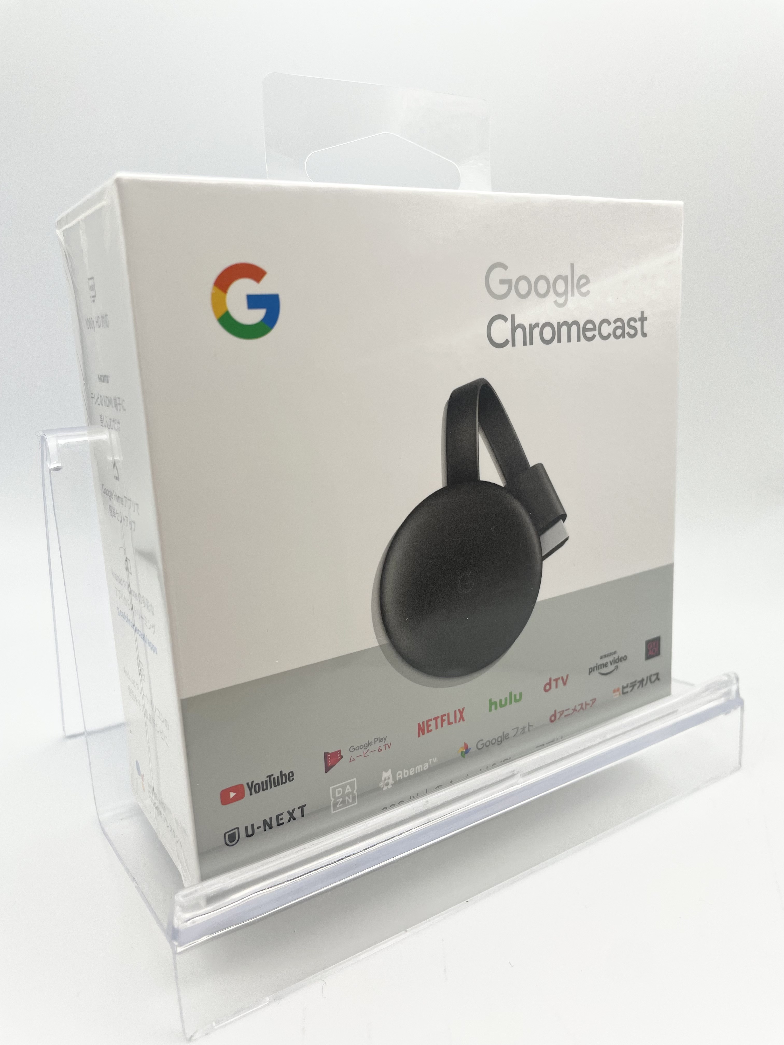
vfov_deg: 67.3
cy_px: 522
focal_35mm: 26
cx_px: 392
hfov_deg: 53.1
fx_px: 785
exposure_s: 1/211
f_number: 1.6
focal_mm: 4.2
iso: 32
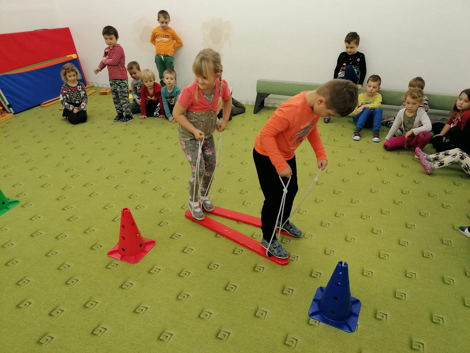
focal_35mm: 27
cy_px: 176
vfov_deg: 51.4
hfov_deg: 65.3
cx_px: 235
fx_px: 367
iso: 125
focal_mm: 4.75
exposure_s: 1/50
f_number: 1.8
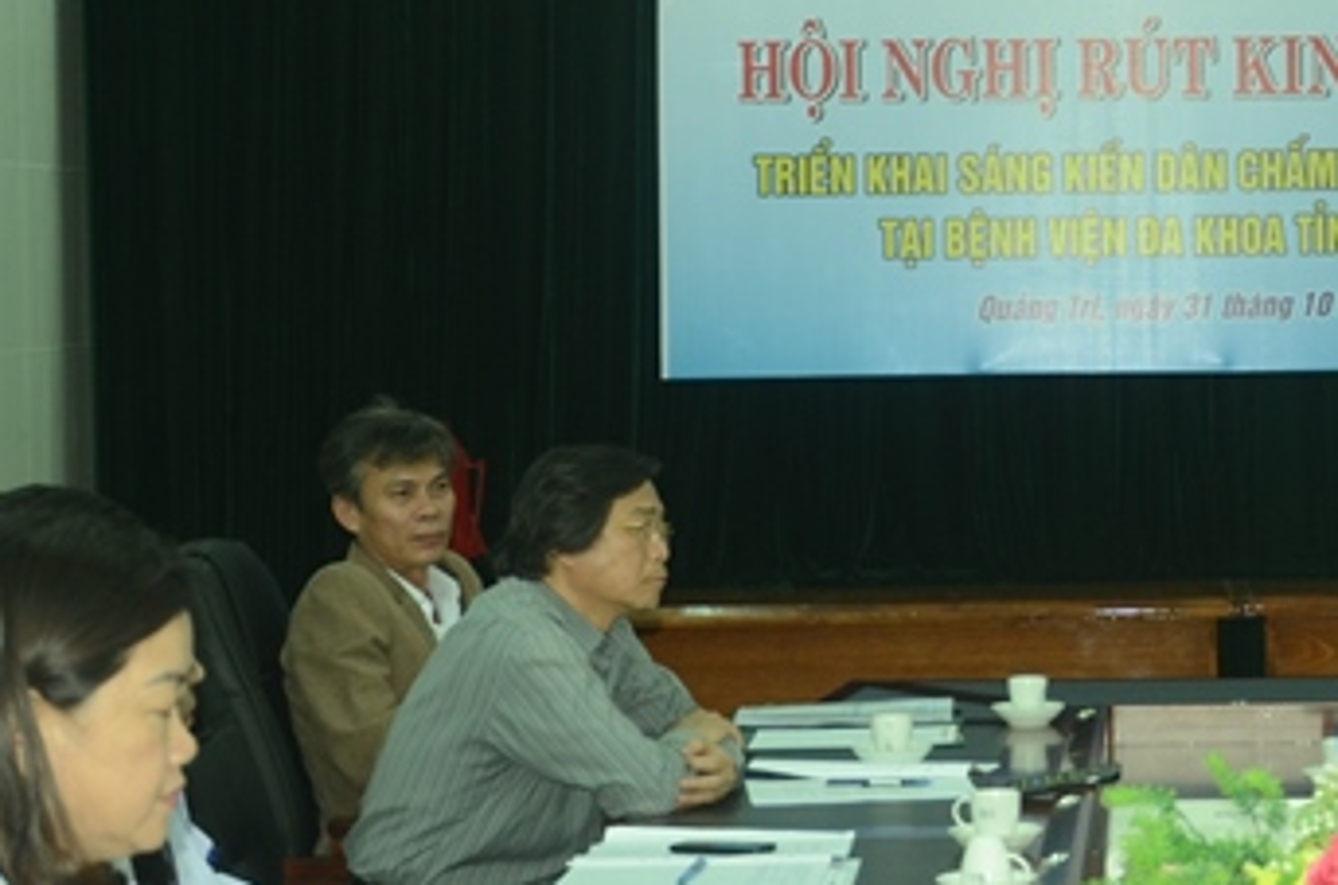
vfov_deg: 13.0
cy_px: 363
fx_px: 3893
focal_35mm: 105
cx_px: 1322
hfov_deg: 19.0
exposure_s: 1/60
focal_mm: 30
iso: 500
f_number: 4.2
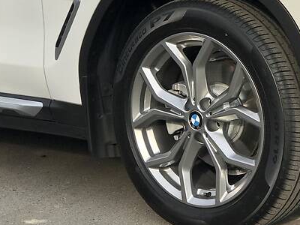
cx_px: 247
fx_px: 988
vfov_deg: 12.9
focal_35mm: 114
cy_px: 44
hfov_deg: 17.1
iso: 20
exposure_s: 1/465
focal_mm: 6.6
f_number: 2.8
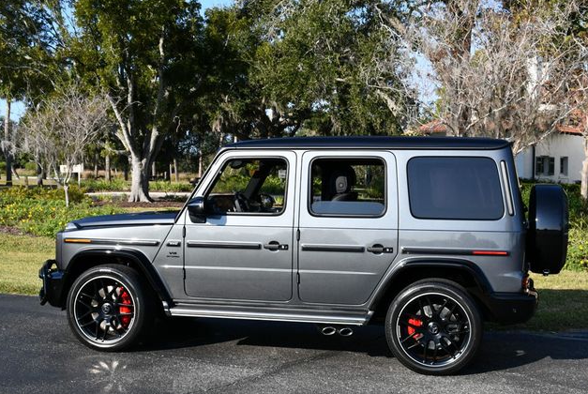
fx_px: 834
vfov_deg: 26.6
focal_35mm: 51
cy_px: 198
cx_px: 295
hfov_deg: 38.8
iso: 125
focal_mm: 25
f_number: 8
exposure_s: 1/250
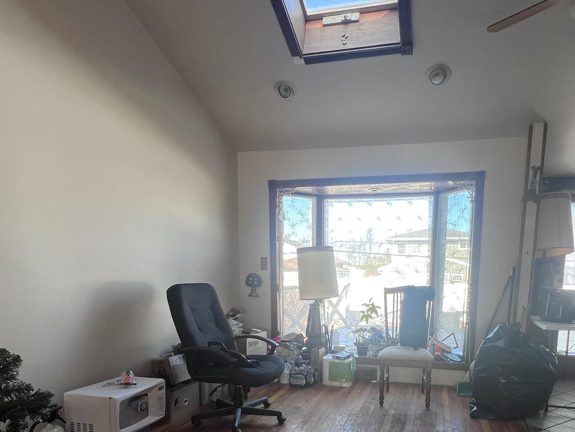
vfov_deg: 57.4
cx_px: 344
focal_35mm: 22
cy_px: 333
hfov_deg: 75.6
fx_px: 366
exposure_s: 1/99
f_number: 1.8
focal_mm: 1.57
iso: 50
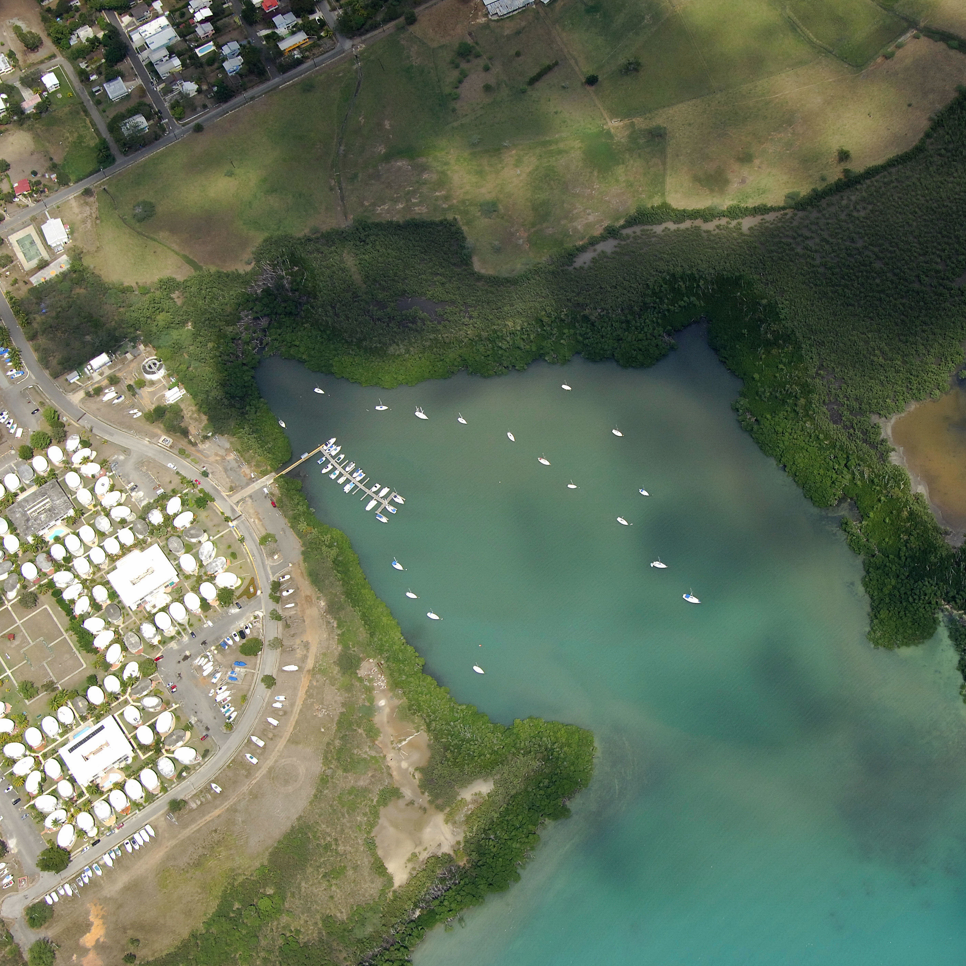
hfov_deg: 27.6
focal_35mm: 62
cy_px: 482
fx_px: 1957
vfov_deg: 27.7
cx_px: 620
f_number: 7.6
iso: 400
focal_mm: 32
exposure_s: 1/1250
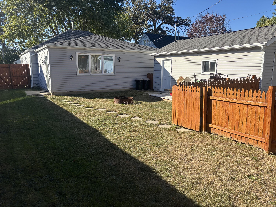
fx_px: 207
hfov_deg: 67.3
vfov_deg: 53.1
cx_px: 138
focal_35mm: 26
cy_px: 104
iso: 50
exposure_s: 1/1695
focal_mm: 5.96
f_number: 1.6
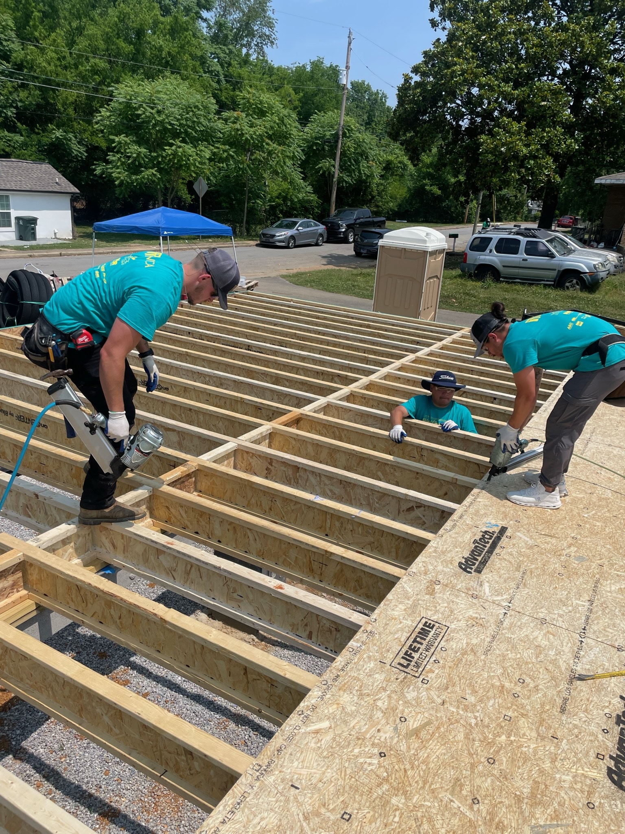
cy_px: 417
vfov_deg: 67.3
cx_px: 312
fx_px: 626
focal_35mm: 26
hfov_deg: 53.0
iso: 32
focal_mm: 4.2
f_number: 1.6
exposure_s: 1/5051
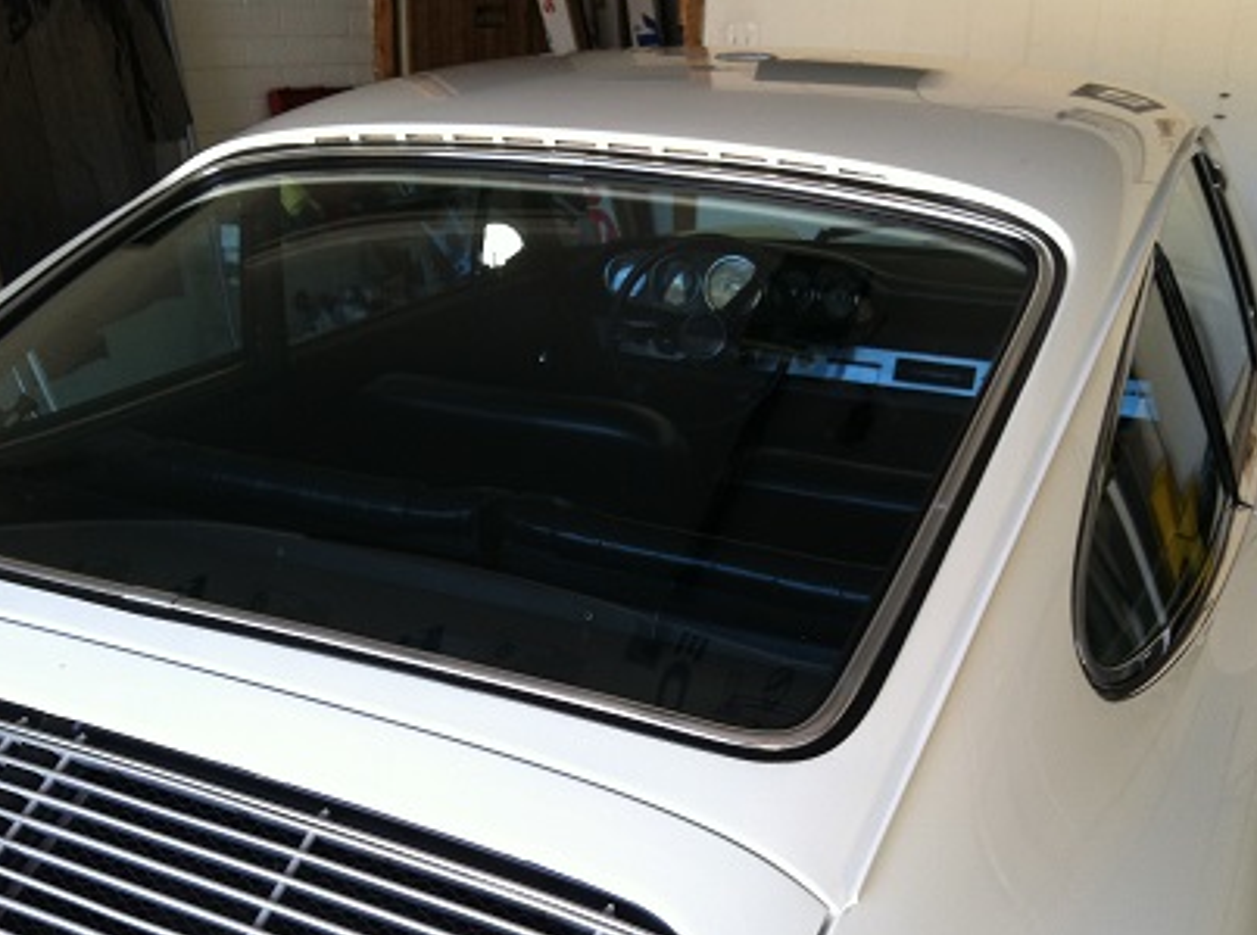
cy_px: 531
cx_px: 639
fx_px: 1449
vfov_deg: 35.7
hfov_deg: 46.9
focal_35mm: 40
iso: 80
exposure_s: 1/50
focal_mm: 3.85
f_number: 2.8
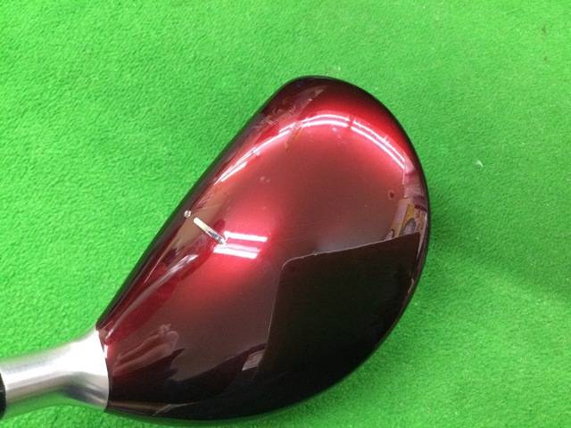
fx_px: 511
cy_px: 214
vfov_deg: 45.4
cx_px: 286
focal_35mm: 31
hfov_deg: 58.4
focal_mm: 3.3
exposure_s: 1/20
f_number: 2.4
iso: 200
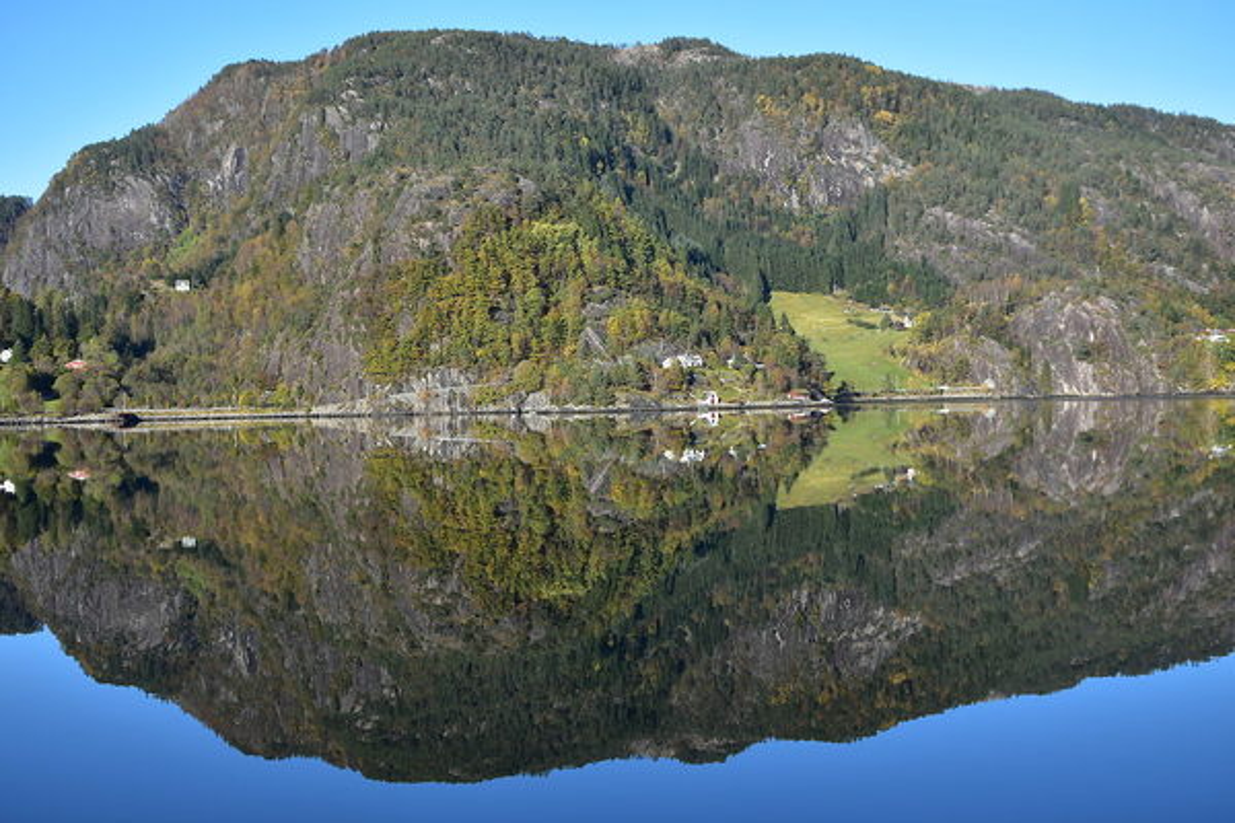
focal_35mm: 48
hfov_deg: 41.1
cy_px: 412
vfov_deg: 28.1
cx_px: 618
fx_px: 1647
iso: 100
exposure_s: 1/160
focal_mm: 32
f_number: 6.3
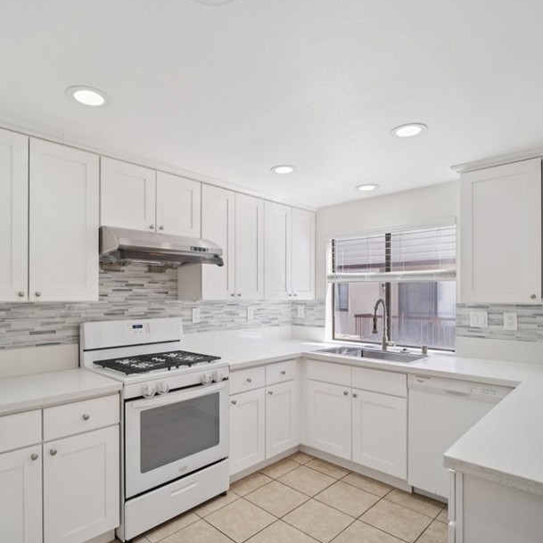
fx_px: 355
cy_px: 285
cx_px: 257
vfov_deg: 74.8
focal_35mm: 20
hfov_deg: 74.8
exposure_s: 1/160
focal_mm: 9
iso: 400
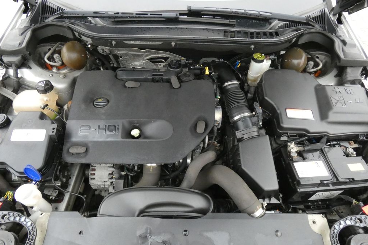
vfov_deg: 57.2
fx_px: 225
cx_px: 183
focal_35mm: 22
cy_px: 124
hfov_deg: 78.6
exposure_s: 1/60
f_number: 5
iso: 800
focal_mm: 3.7
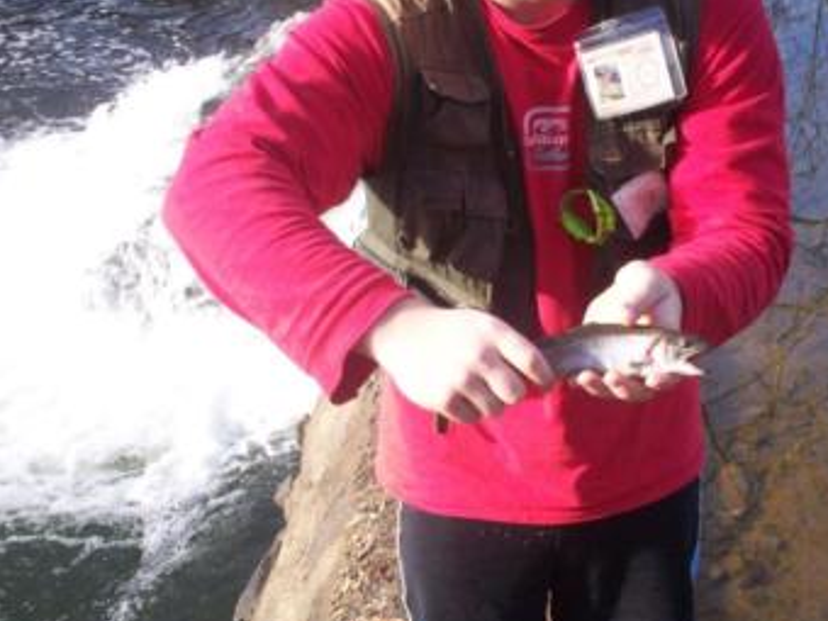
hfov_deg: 35.9
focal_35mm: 53
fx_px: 1268
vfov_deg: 27.5
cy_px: 374
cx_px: 528
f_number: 4.5
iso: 100
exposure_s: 1/132
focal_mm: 6
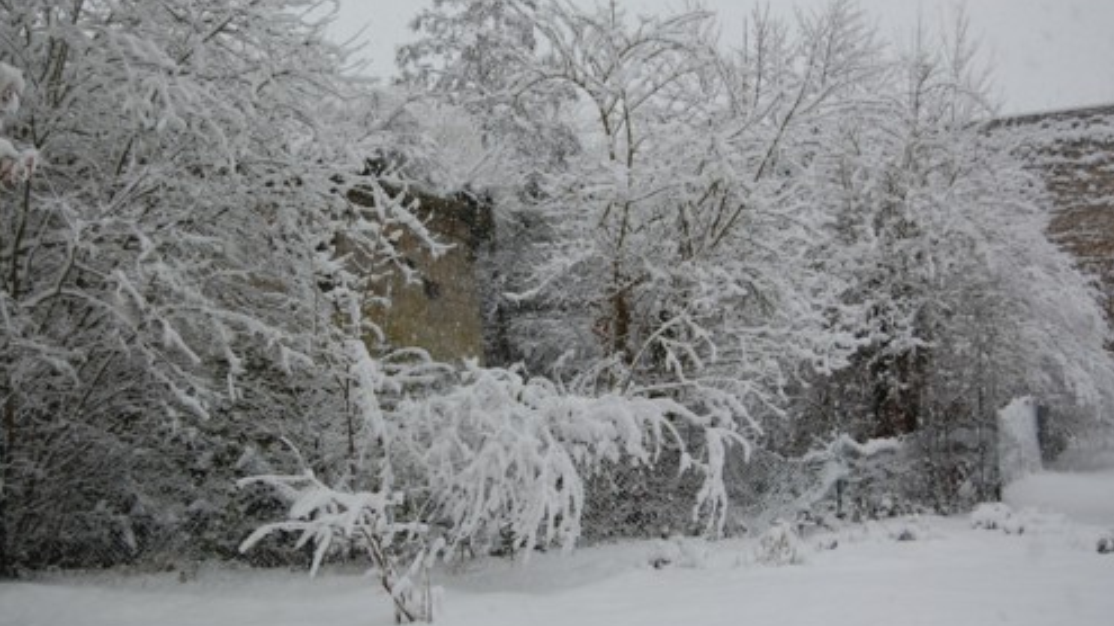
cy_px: 275
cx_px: 560
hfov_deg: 37.5
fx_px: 1640
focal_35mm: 56
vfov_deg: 21.6
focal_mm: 35
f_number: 5.6
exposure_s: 1/125
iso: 220
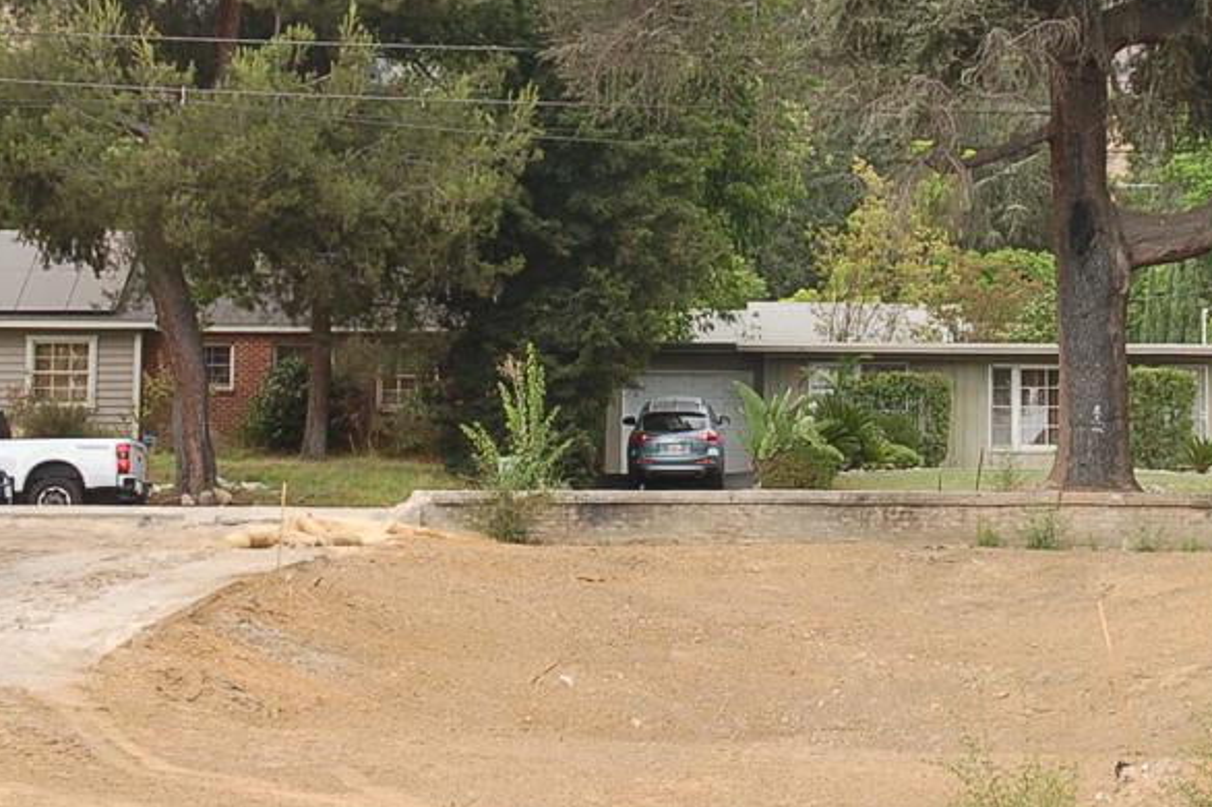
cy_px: 241
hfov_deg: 18.5
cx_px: 844
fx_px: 3701
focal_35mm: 110
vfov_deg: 12.4
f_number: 6.3
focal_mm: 42
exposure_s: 1/160
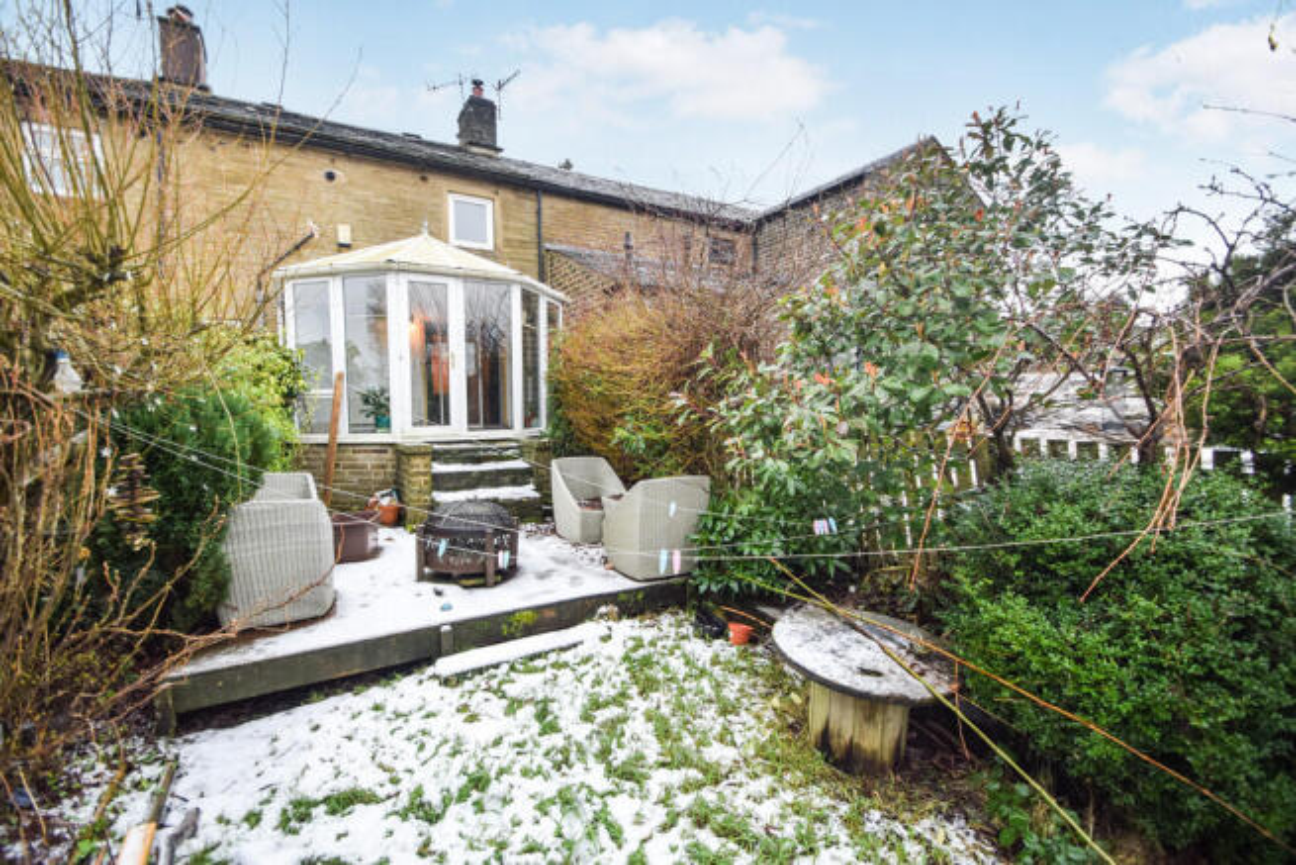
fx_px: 540
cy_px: 432
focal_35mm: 15
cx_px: 648
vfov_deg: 77.4
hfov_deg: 100.4
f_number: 4.5
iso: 400
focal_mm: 10
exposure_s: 1/80
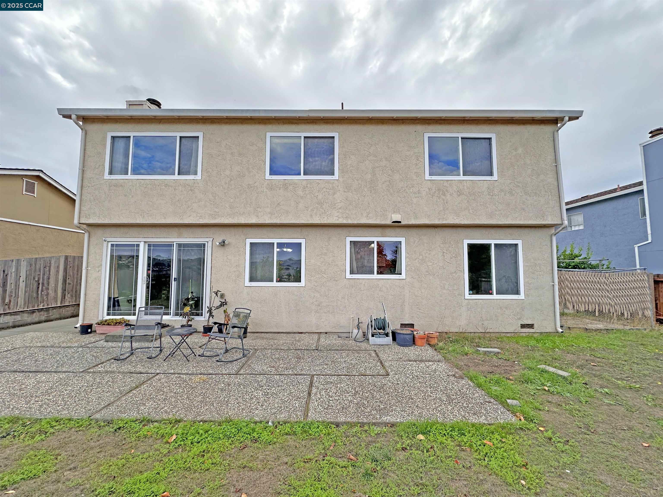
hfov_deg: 102.1
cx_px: 332
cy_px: 248
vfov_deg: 85.7
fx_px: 268
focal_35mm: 14
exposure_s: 1/556
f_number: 2.2
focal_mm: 2.22
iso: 40
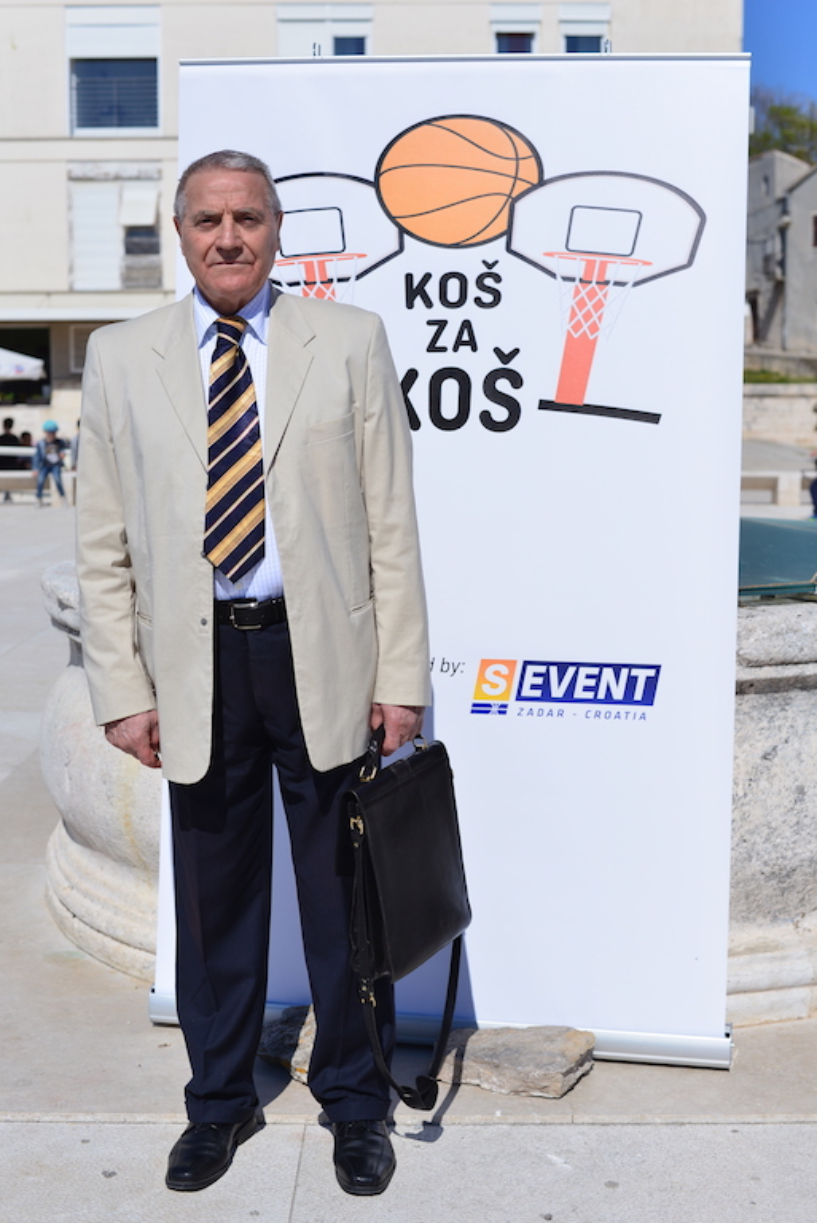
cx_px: 408
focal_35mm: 50
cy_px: 612
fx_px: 1700
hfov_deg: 27.0
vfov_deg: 39.6
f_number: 5.6
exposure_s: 1/2500
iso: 200
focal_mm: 50
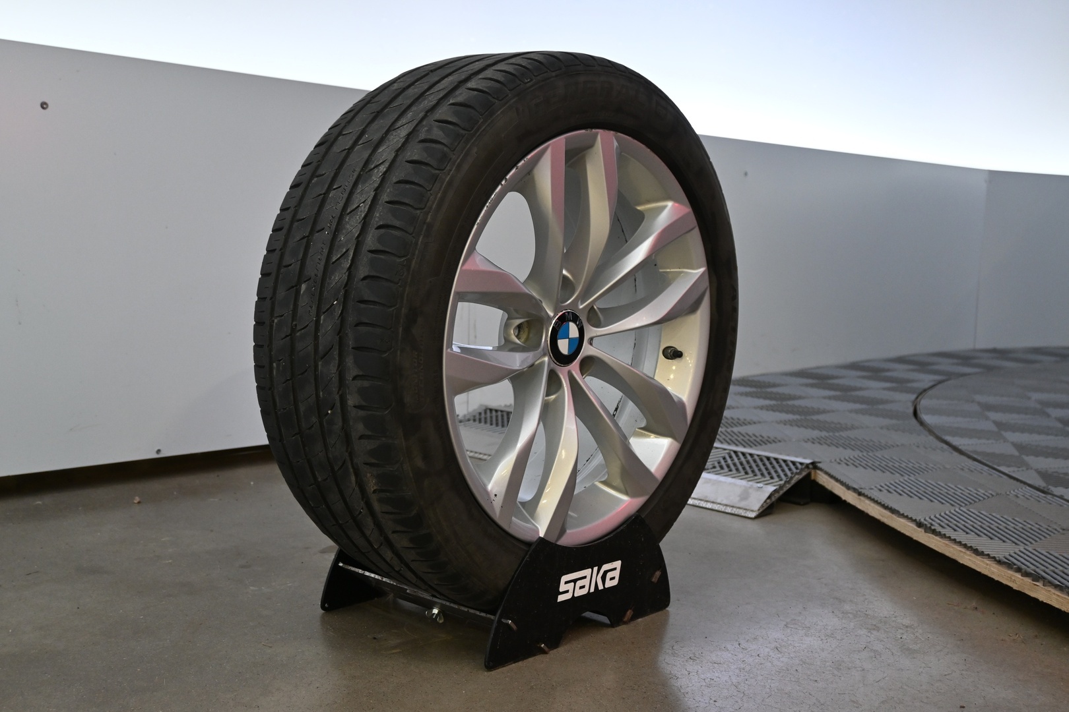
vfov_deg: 33.6
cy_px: 356
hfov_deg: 48.7
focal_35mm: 40
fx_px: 1180
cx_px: 534
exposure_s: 1/40
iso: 900
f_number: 4.5
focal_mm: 26.5
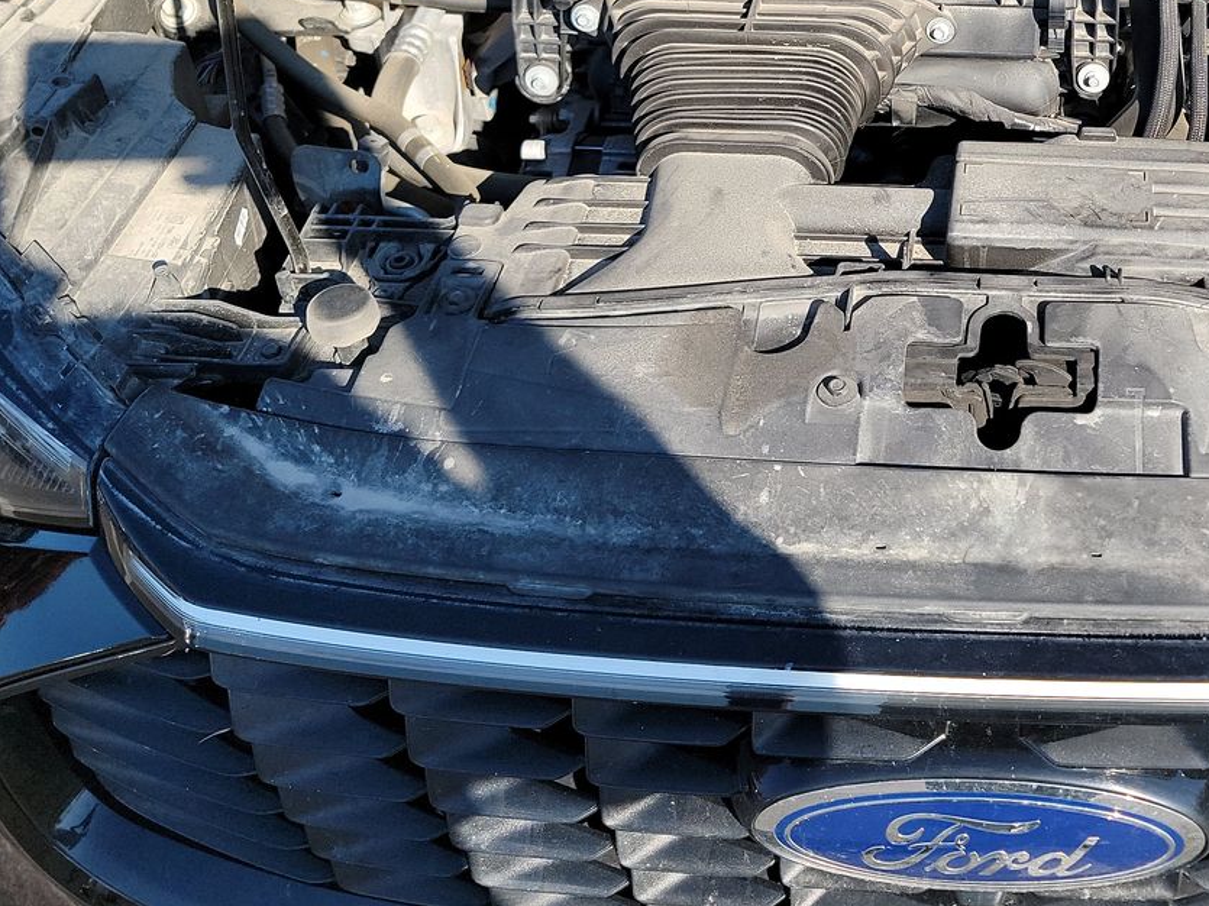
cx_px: 1041
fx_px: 1606
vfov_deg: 29.9
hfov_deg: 38.9
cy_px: 62
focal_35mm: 46
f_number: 1.8
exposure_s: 1/376
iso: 50
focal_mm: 6.7
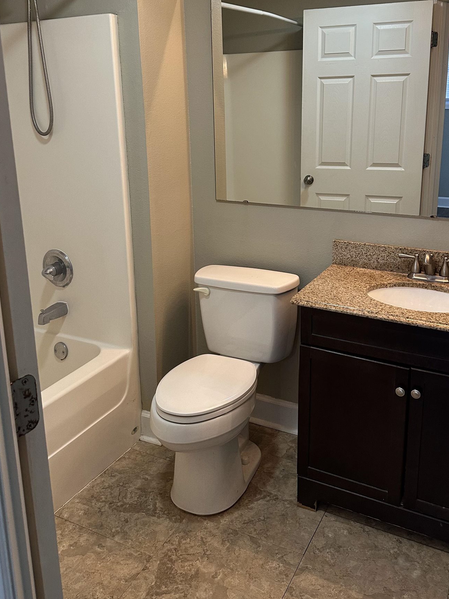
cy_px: 230
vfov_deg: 56.2
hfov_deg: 44.1
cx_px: 241
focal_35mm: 32
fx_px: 553
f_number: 1.78
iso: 250
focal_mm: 6.86
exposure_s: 1/60
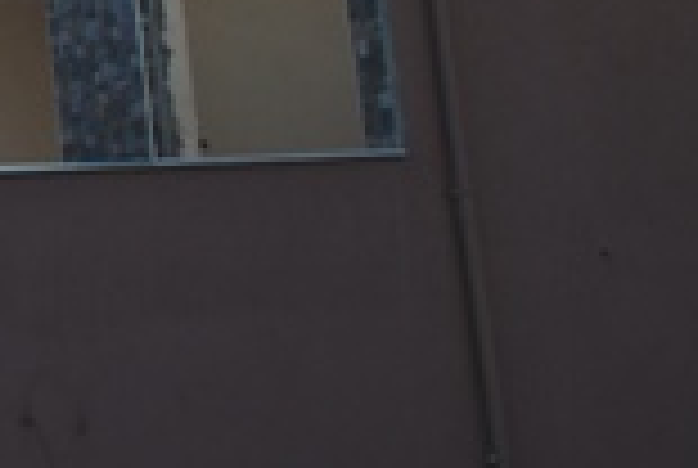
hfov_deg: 14.3
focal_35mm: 124
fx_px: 2409
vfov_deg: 10.8
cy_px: -148
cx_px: -612
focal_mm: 20
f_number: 9
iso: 125
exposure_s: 1/320
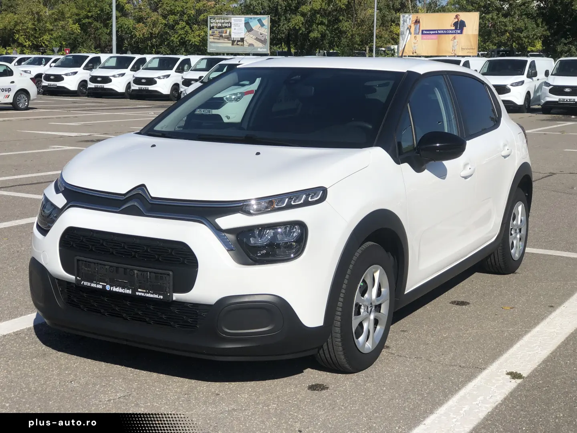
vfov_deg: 25.7
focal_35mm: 57
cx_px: 288
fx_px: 950
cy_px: 216
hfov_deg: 33.8
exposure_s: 1/1919
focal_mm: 6.6
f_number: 2.8
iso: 20
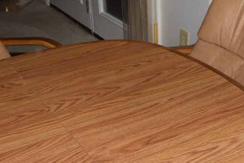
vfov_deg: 19.3
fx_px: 454
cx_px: 167
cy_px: 189
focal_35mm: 67
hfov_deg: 29.8
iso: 100
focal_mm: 18
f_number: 6.3
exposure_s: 1/60
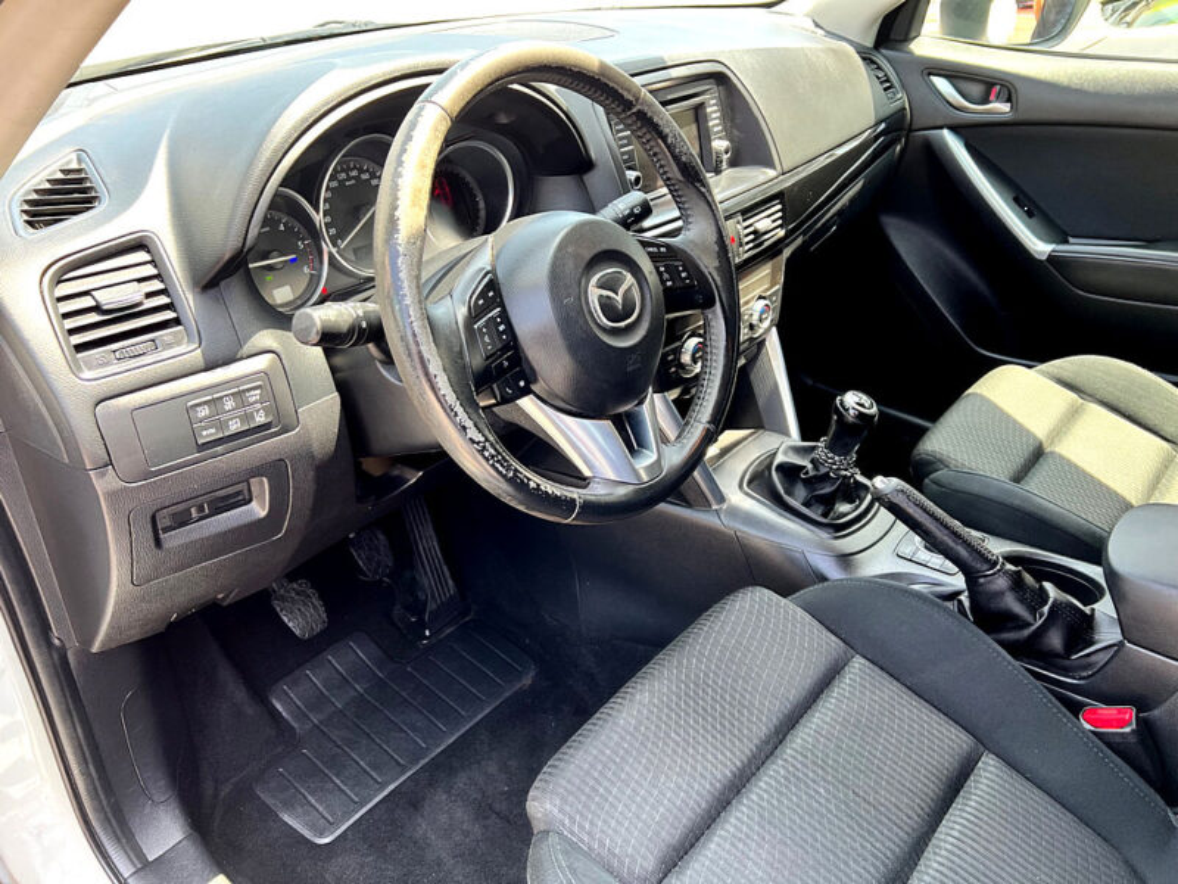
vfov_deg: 53.1
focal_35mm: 26
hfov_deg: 67.3
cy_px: 442
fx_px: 885
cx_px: 589
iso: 64
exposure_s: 1/121
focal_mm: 5.7
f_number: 1.5
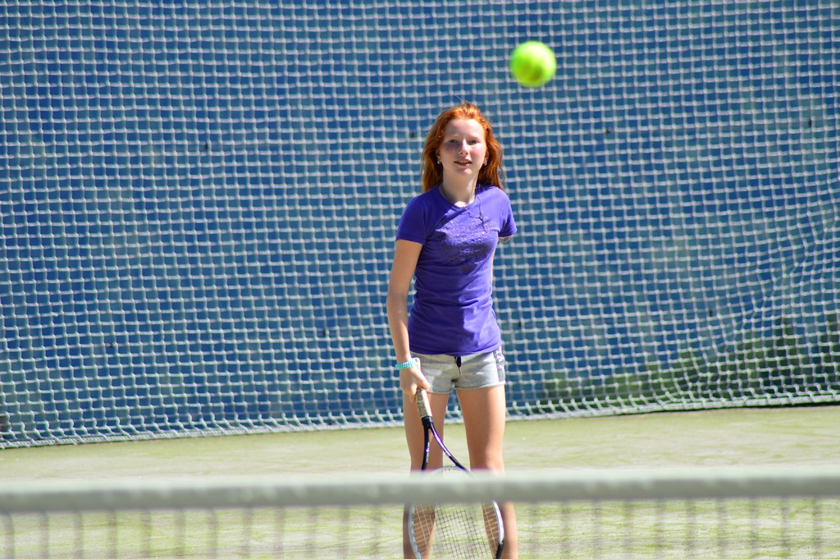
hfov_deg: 8.3
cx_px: 420
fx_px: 5770
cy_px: 280
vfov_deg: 5.5
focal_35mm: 248
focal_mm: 165
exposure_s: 1/1000
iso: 180
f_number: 4.5
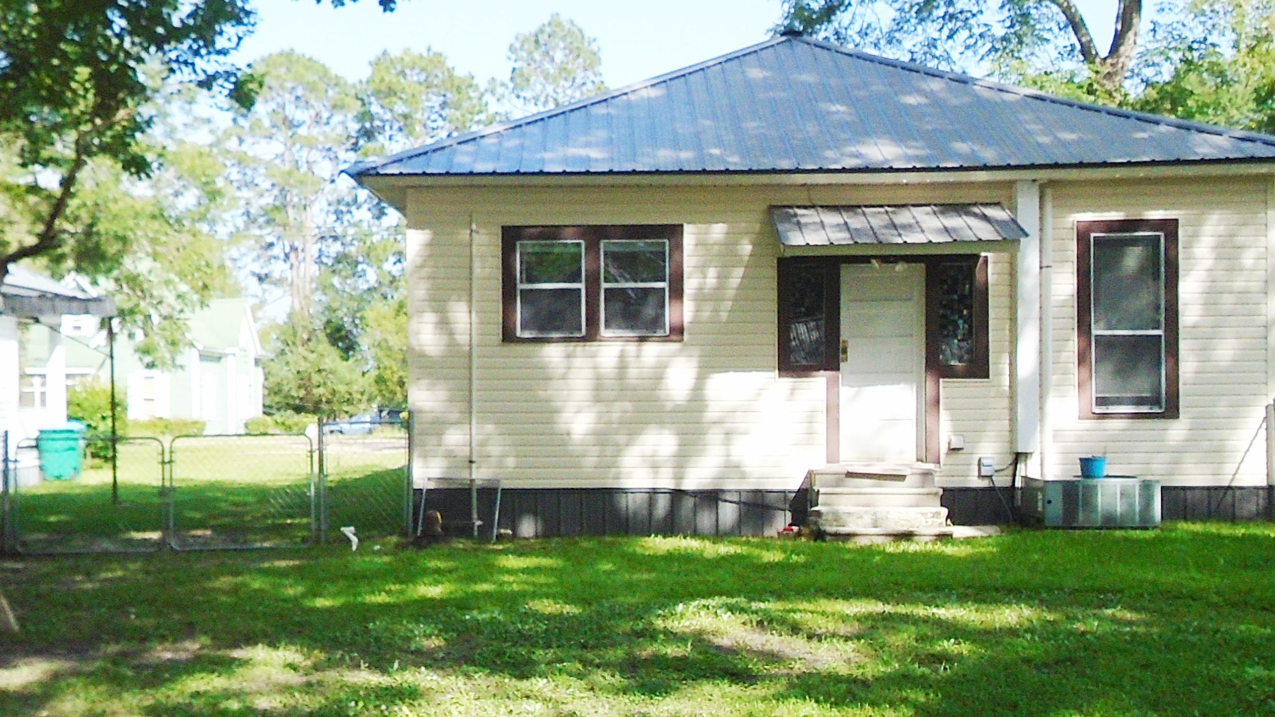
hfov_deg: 40.6
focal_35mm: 51
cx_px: 614
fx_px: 1724
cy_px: 410
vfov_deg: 23.5
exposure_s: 1/200
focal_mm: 7.4
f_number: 10.3
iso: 400
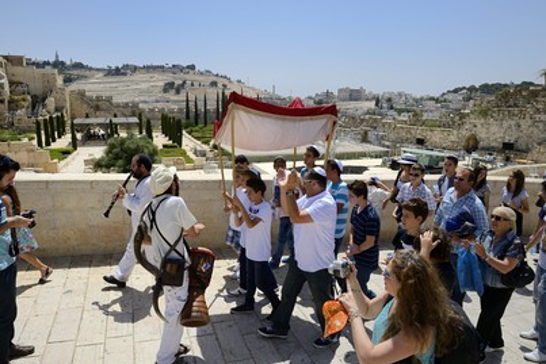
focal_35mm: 25
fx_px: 379
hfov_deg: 71.5
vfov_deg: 51.3
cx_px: 263
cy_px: 181
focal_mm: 24
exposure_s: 1/400
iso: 100
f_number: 8
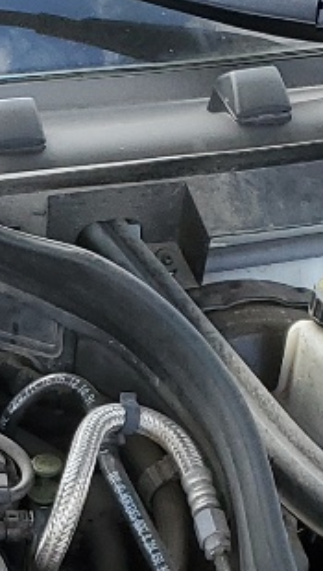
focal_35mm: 146
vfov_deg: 13.2
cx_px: -354
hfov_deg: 7.9
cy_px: 1055
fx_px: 2217
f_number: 1.5
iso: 50
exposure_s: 1/278
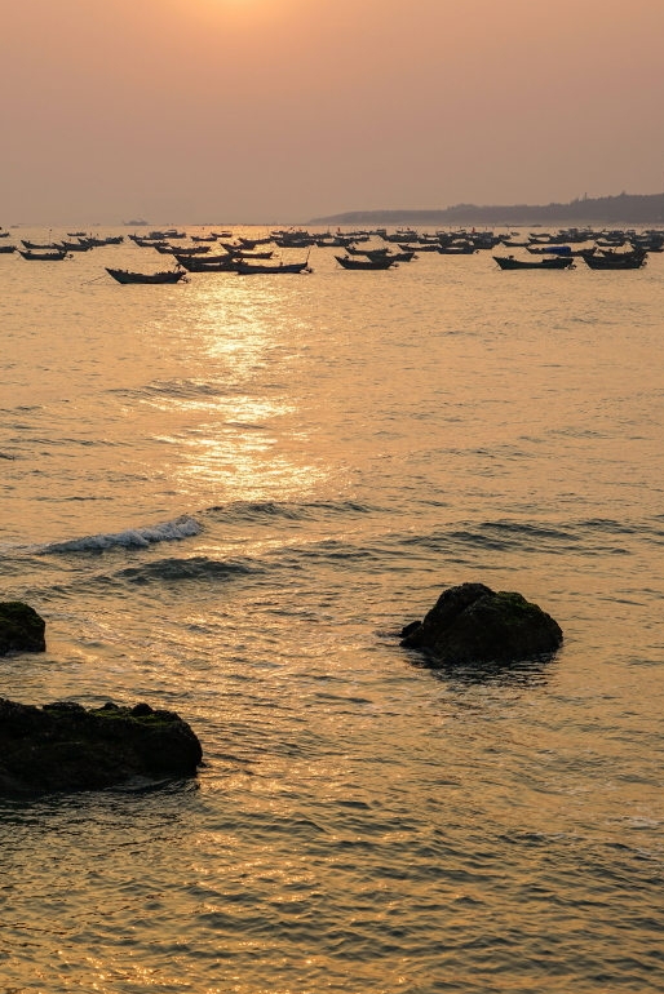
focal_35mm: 80
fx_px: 2211
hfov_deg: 17.1
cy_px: 533
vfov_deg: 25.3
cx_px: 276
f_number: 7.1
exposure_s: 1/200
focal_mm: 55
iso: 100
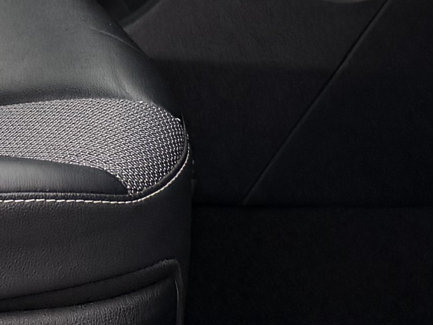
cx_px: -295
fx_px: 2002
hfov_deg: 11.6
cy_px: -289
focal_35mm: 160
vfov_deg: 8.8
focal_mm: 6.76
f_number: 1.78
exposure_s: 1/137
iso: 64
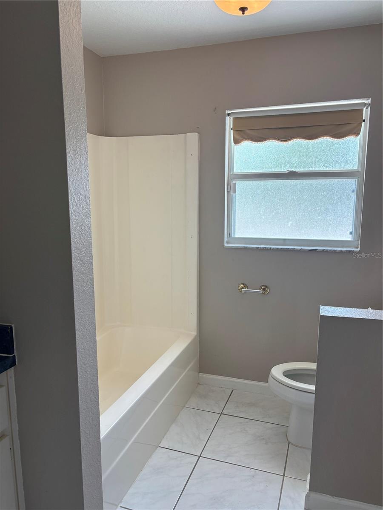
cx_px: 192
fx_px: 384
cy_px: 255
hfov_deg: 53.1
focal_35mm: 26
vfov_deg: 67.3
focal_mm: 5.96
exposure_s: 1/162
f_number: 1.6
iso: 64
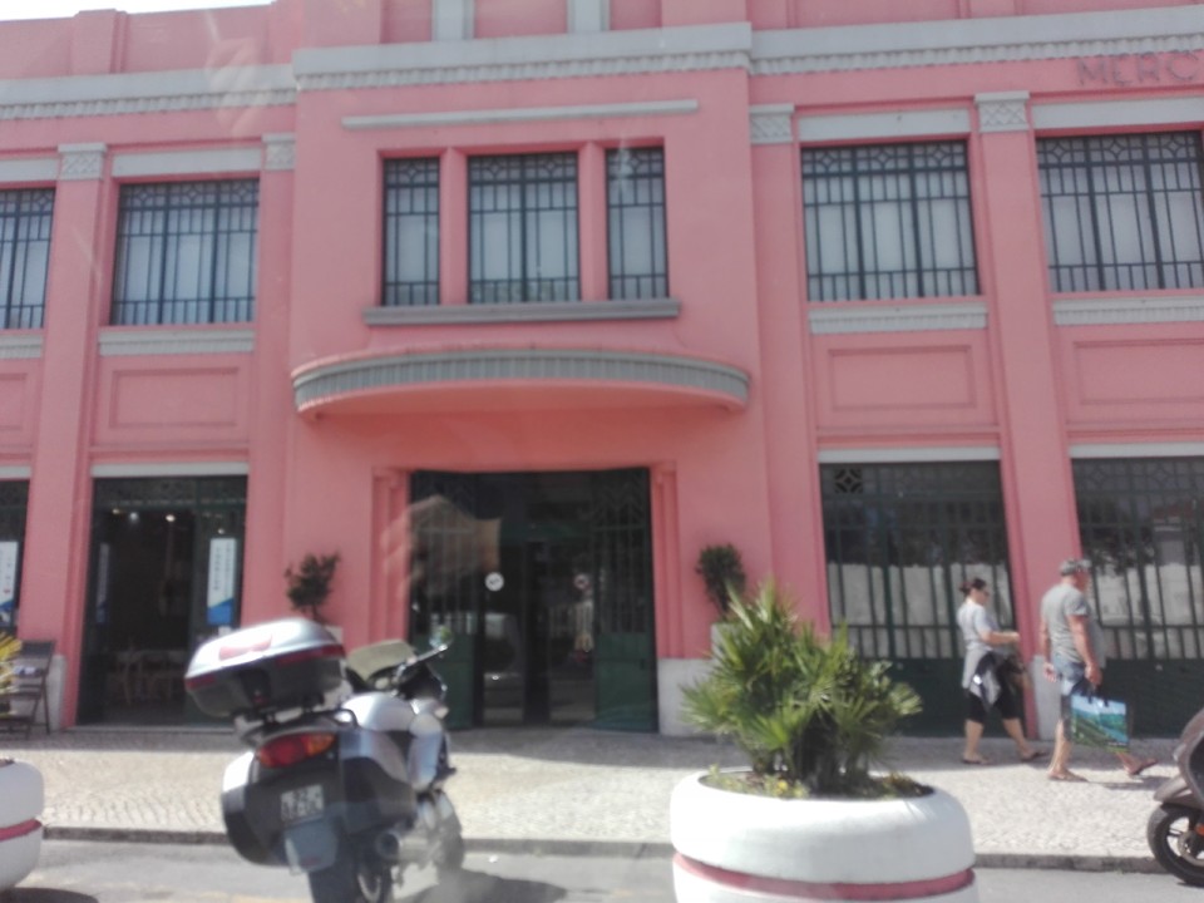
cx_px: 602
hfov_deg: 65.3
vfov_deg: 51.4
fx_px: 939
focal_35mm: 27
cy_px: 452
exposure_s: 1/721
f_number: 2
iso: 100
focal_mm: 3.79
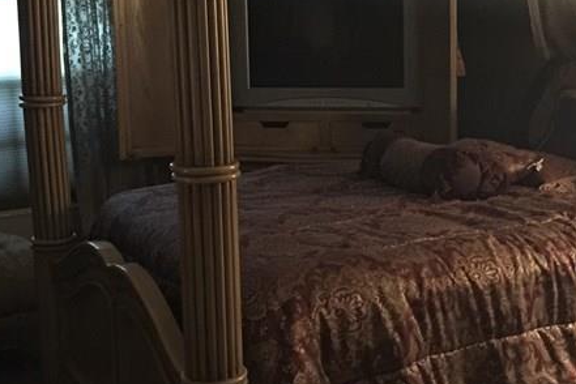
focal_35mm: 70
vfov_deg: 19.4
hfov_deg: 28.6
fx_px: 1120
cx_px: 404
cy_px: 152
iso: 250
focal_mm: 4.15
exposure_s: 1/4
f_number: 2.2
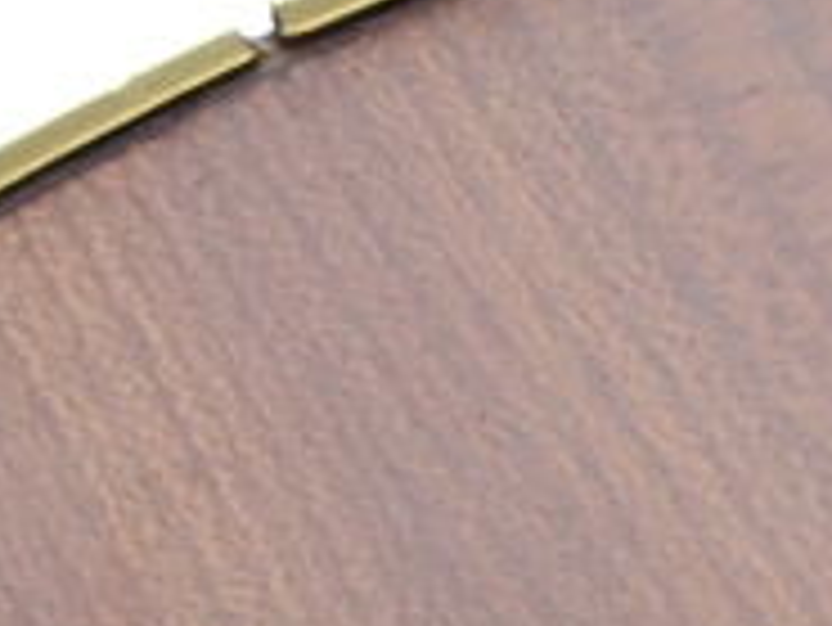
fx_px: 10679
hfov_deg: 4.4
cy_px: 1387
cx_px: 1637
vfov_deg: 3.3
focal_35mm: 444
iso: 720
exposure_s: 1/30
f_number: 4.5
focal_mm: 38
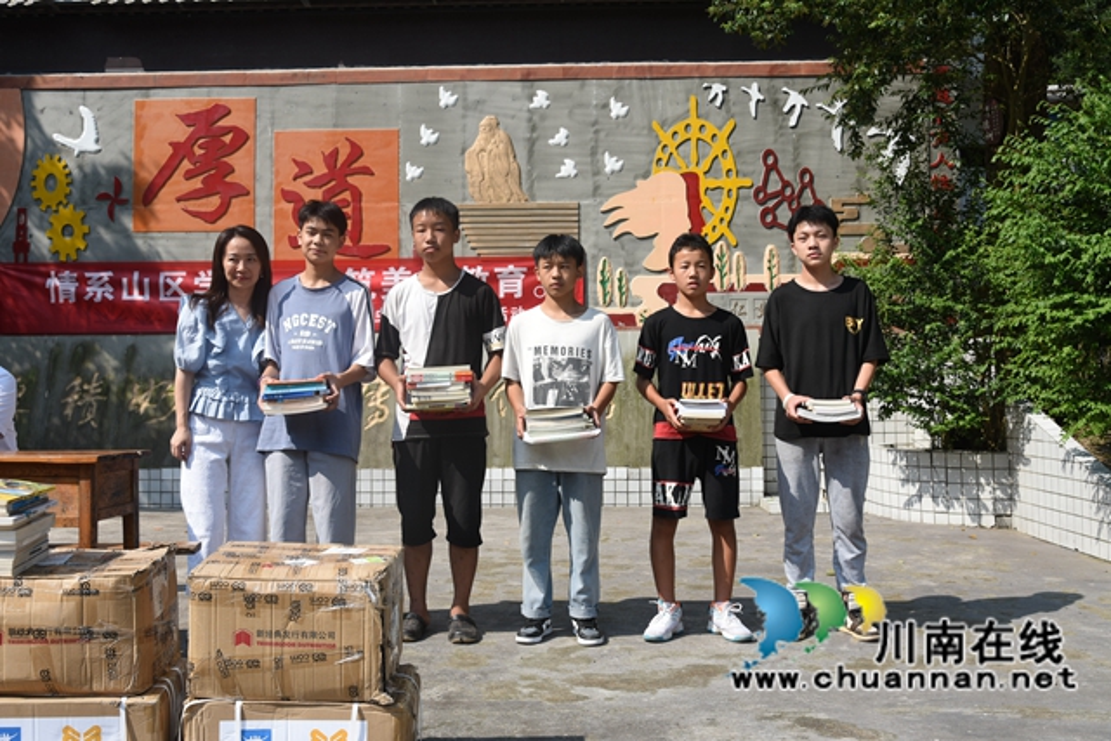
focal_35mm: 35
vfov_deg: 37.9
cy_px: 370
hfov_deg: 54.4
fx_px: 1080
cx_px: 556
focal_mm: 35
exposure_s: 1/320
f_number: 9
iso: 200
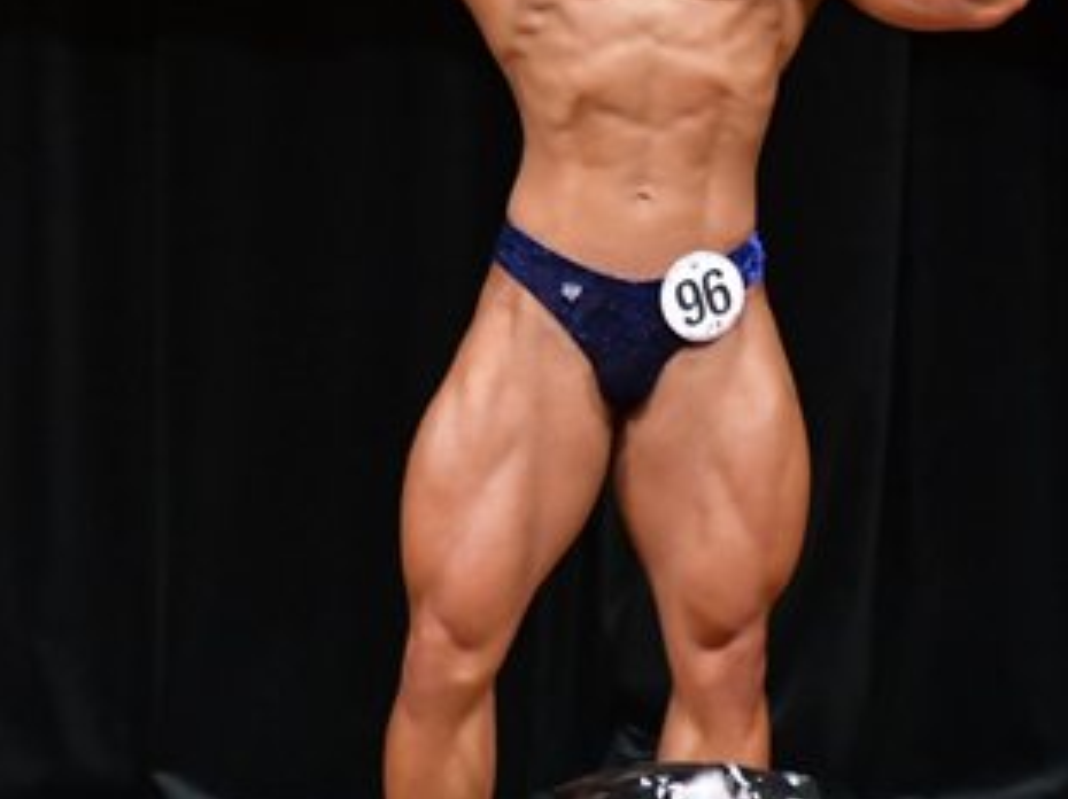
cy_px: 262
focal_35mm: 721
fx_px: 22228
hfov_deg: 2.8
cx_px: 760
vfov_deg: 2.1
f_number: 5.6
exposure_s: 1/400
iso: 4000
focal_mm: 200
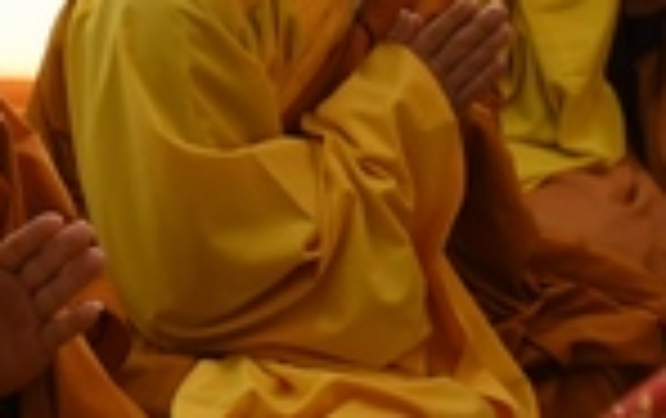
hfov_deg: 14.2
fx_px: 2599
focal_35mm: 143
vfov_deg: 9.2
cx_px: -130
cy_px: 99
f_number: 4
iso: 1000
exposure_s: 1/60
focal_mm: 32
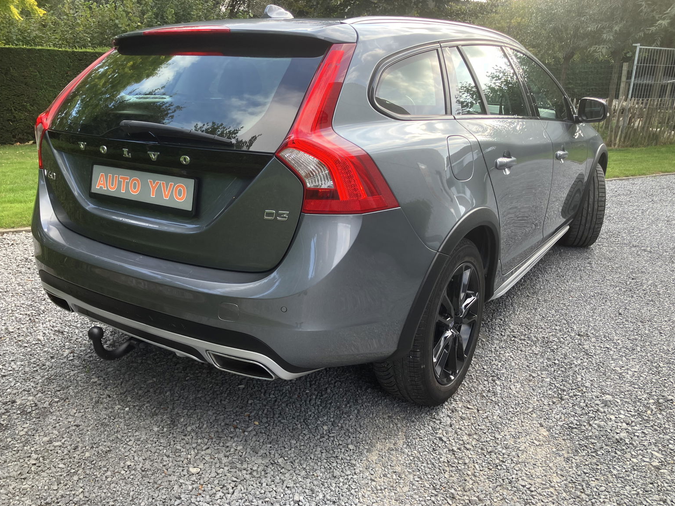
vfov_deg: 48.2
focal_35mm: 29
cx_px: 337
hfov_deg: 61.7
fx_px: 566
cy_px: 261
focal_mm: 3.99
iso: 32
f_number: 1.8
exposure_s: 1/191
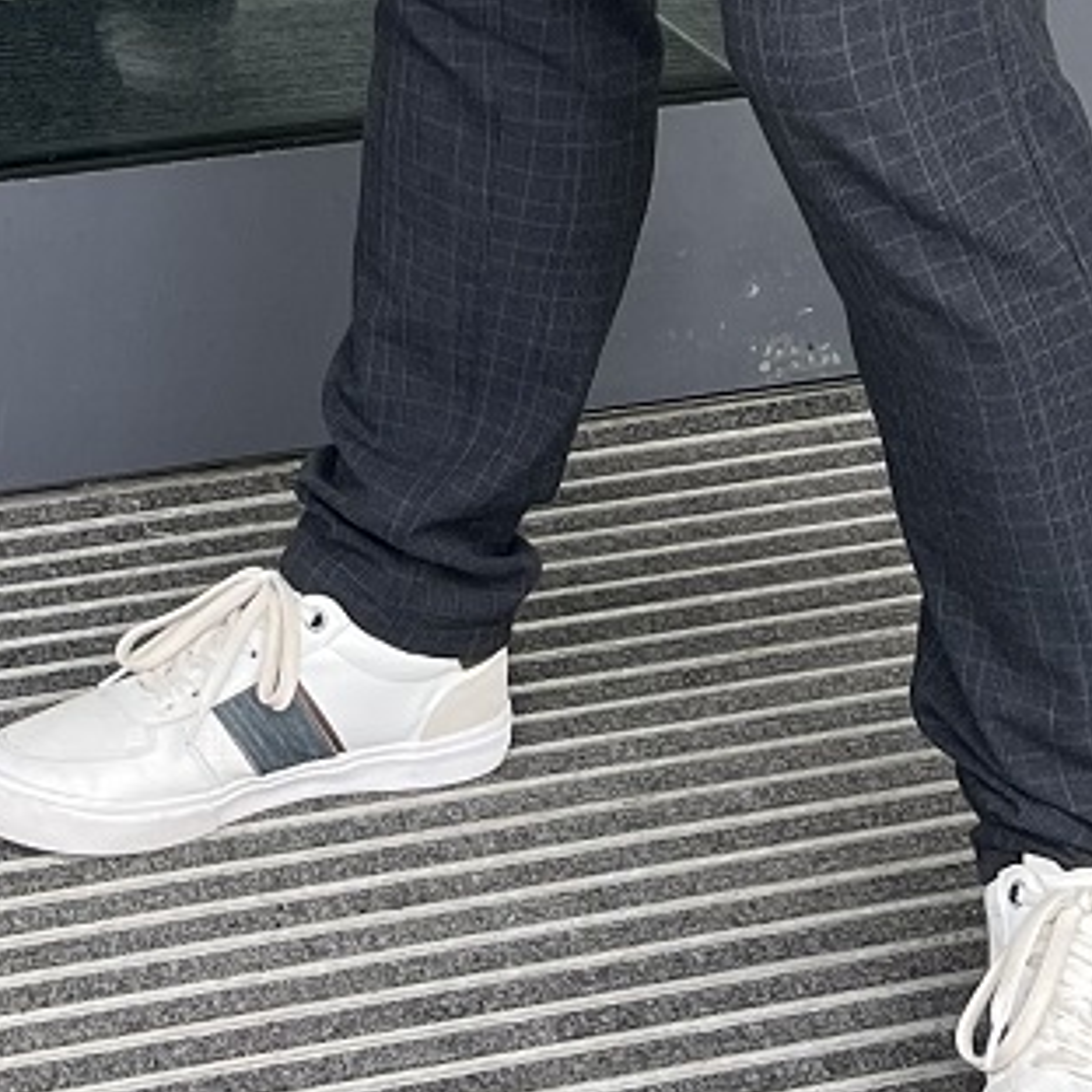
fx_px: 4211
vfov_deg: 13.2
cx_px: -18
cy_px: -903
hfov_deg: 14.5
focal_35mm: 118
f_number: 1.6
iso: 40
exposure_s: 1/165
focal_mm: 5.1
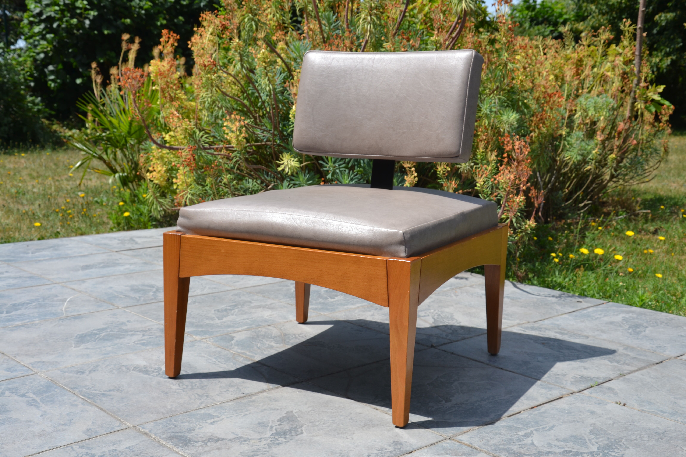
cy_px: 228
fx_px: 857
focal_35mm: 45
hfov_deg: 43.6
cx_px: 343
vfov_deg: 29.9
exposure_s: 1/250
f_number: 8
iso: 100
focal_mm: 30
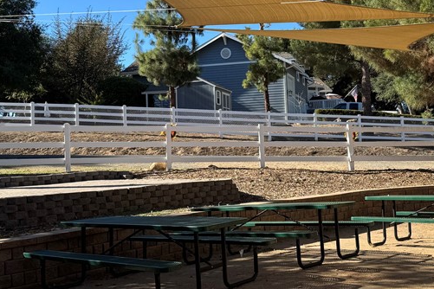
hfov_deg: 38.6
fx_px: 615
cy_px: 123
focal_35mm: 51
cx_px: 271
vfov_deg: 26.5
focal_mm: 6.76
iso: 80
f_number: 1.78
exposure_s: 1/2041
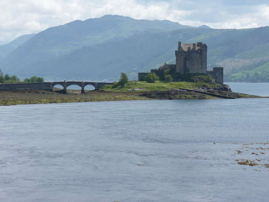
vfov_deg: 13.6
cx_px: 134
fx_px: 847
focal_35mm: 109
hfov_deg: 18.0
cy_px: 101
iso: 80
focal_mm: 19.4
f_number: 5.6
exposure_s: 1/500
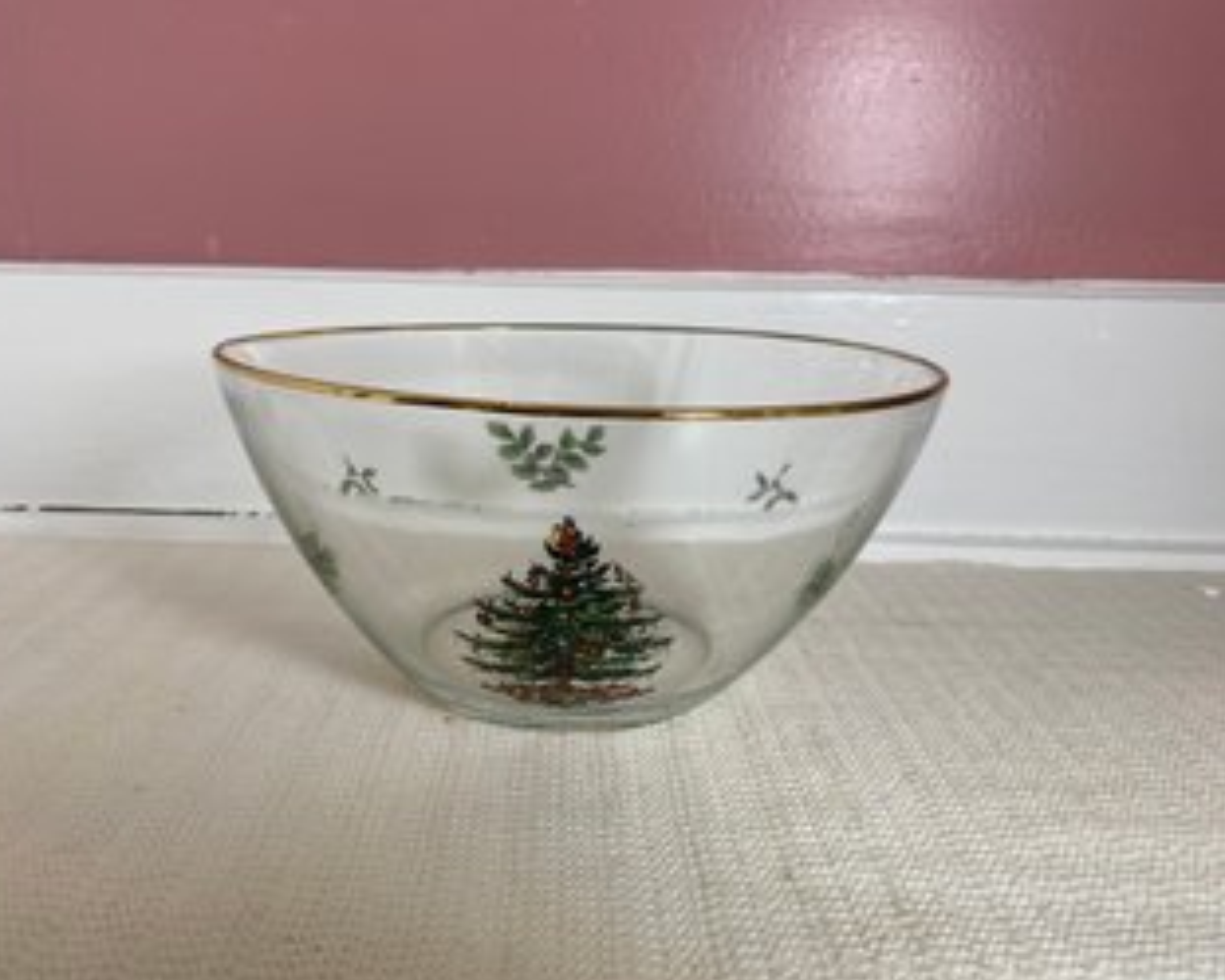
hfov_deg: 62.1
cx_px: 557
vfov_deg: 51.6
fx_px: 1015
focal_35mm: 28
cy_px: 498
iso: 64
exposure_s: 1/60
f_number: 1.8
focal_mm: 4.25
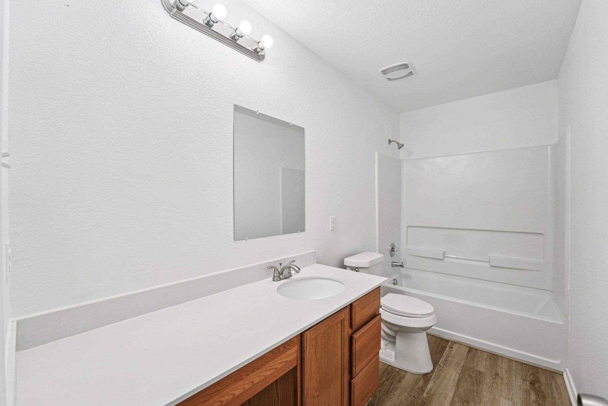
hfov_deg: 104.3
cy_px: 203
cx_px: 304
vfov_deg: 81.2
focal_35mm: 14
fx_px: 236
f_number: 8
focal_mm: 14
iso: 800
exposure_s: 1/200
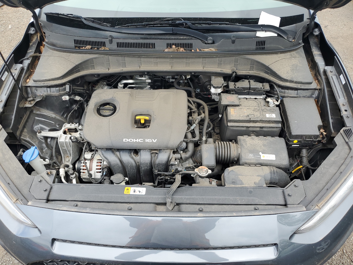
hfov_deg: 67.3
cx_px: 176
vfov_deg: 53.1
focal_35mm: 26
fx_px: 265
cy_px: 132
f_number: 1.5
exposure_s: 1/455
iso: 50
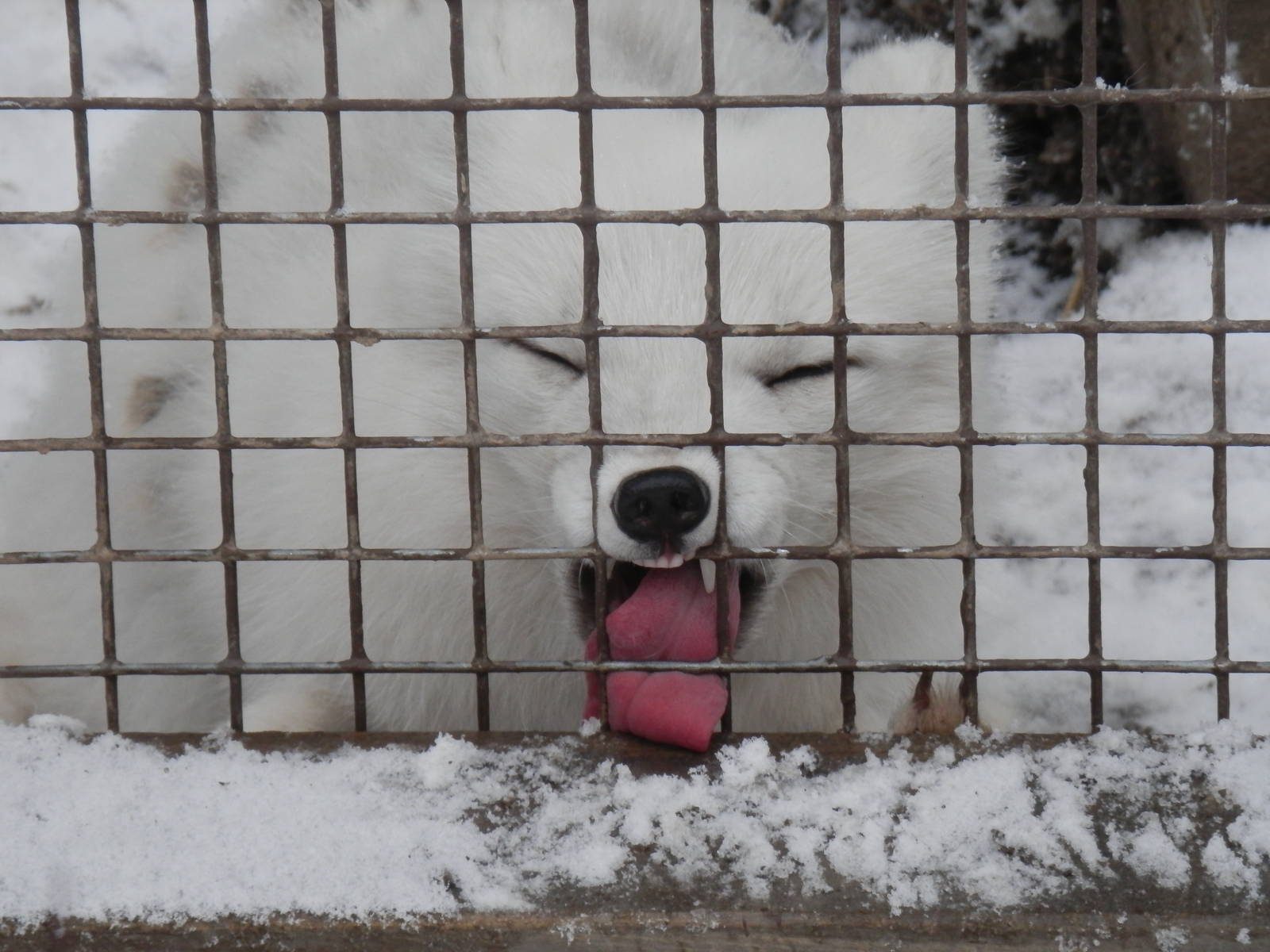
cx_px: 635
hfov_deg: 6.0
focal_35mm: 332
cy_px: 476
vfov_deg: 4.5
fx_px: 12180
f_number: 6.7
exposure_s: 1/80
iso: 200
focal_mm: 59.3
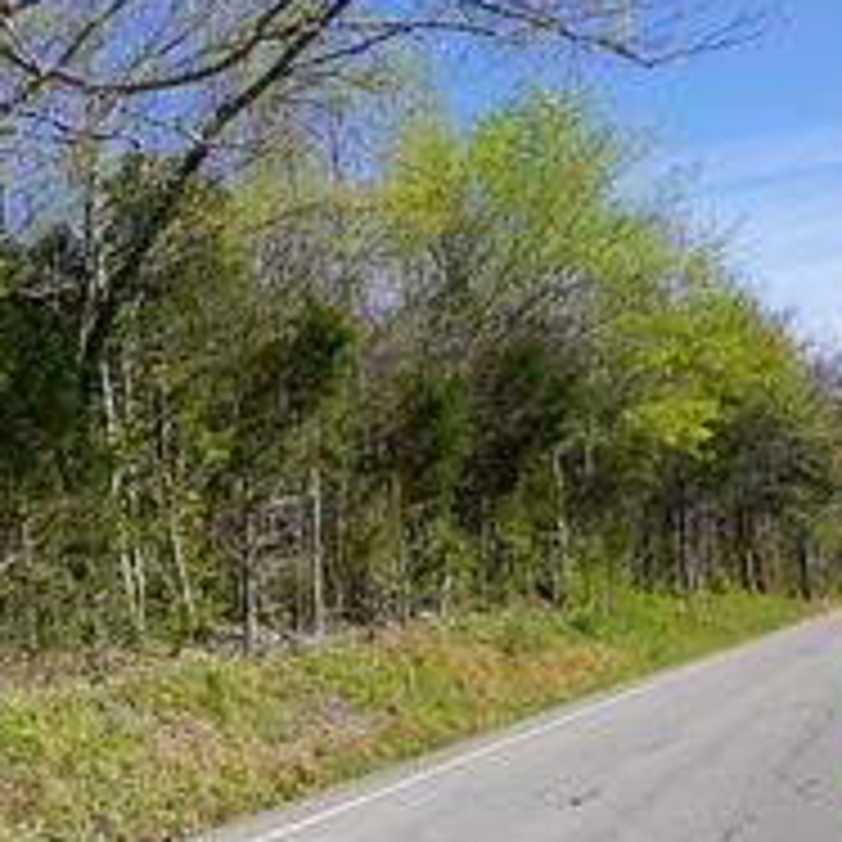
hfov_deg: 38.2
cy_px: 552
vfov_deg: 47.8
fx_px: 936
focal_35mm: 34
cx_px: -131
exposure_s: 1/125
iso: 100
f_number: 9
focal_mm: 10
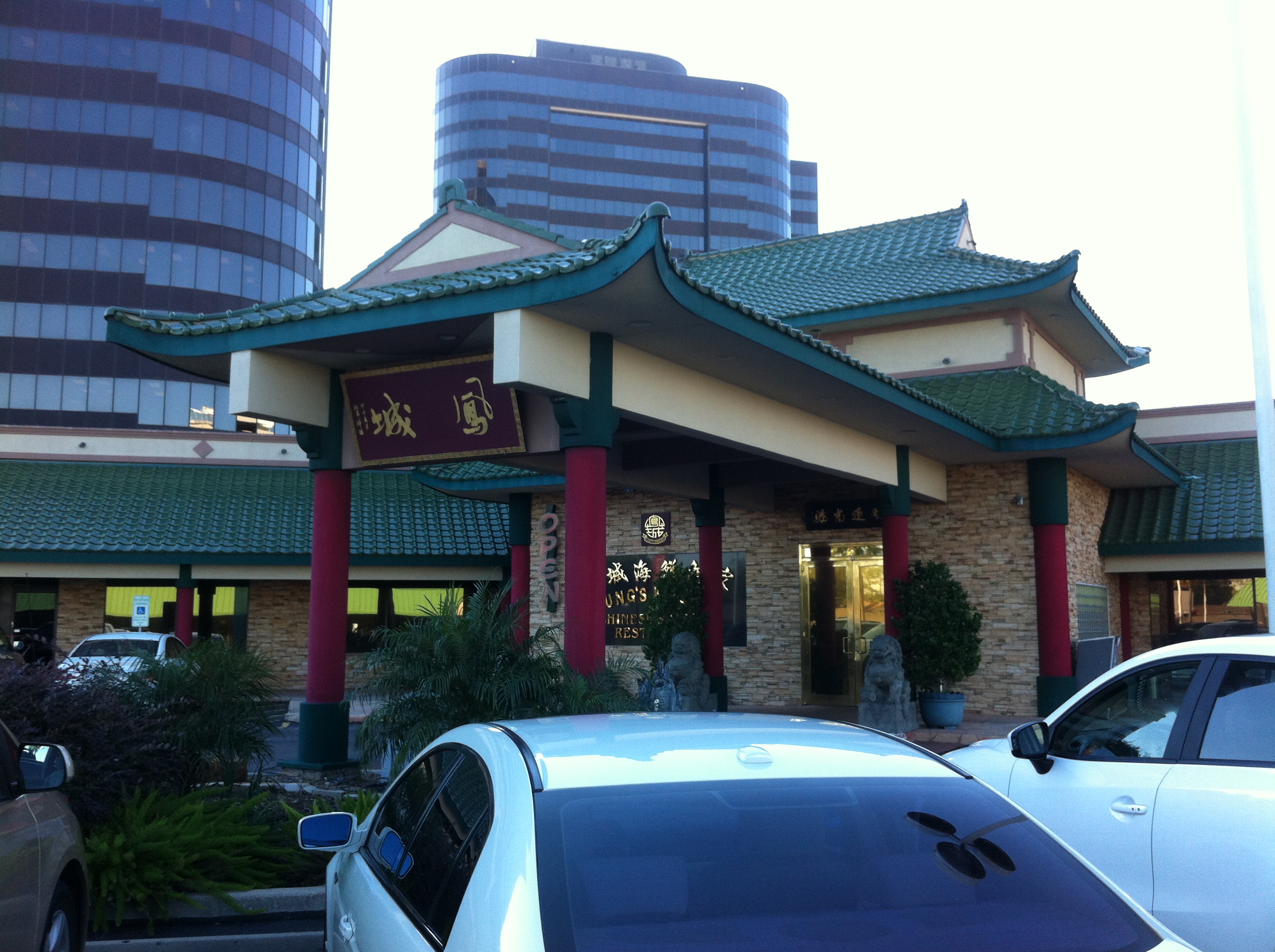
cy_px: 476
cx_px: 638
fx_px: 1287
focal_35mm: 35
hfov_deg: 52.7
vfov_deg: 40.6
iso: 80
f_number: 2.8
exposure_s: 1/192
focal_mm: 3.85
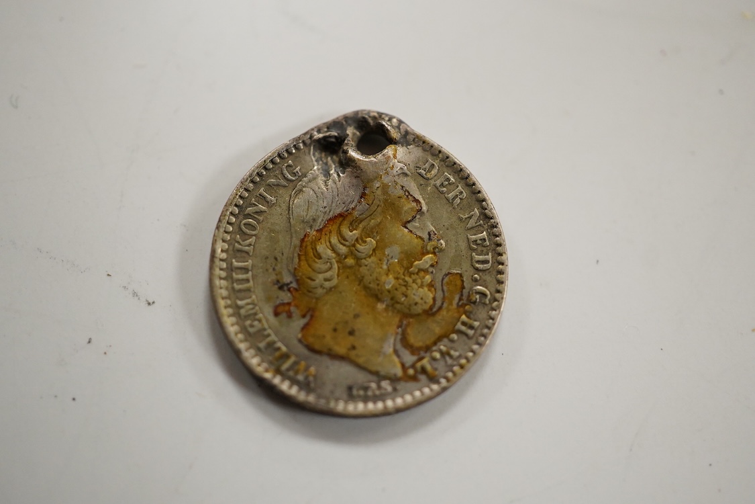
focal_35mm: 45
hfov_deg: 43.6
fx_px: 944
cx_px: 378
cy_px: 252
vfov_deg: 29.9
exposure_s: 1/200
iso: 2500
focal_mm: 30
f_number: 3.5
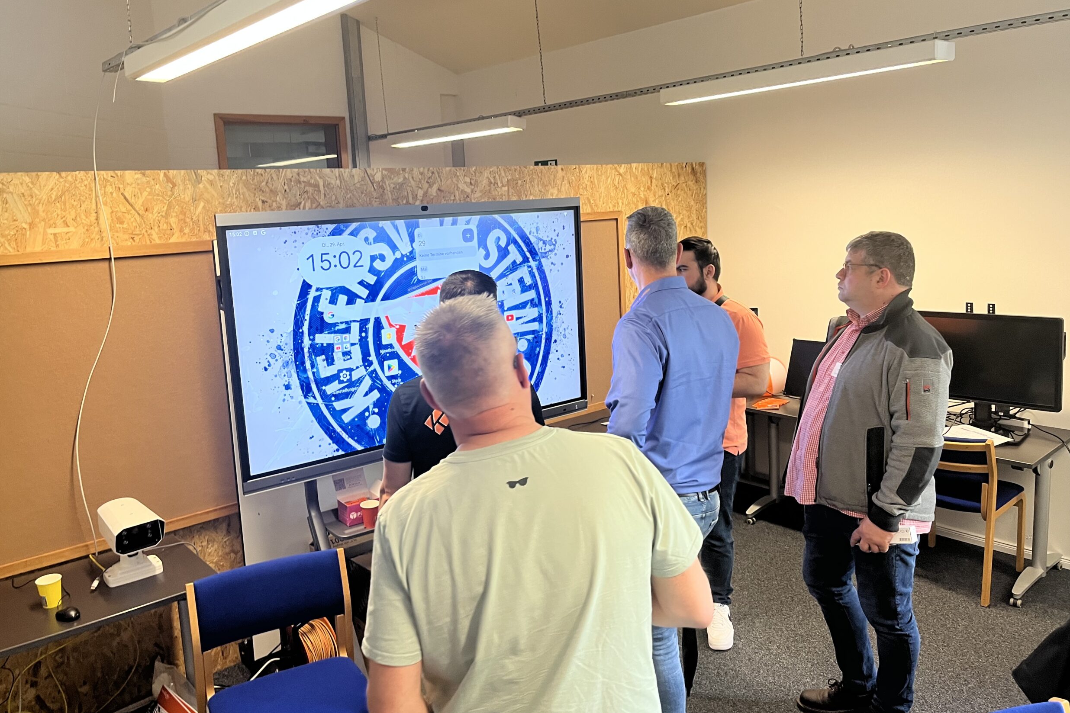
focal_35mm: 28
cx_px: 526
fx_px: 832
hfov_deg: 65.5
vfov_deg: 46.3
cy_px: 318
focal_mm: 5.1
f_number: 1.6
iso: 80
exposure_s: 1/50
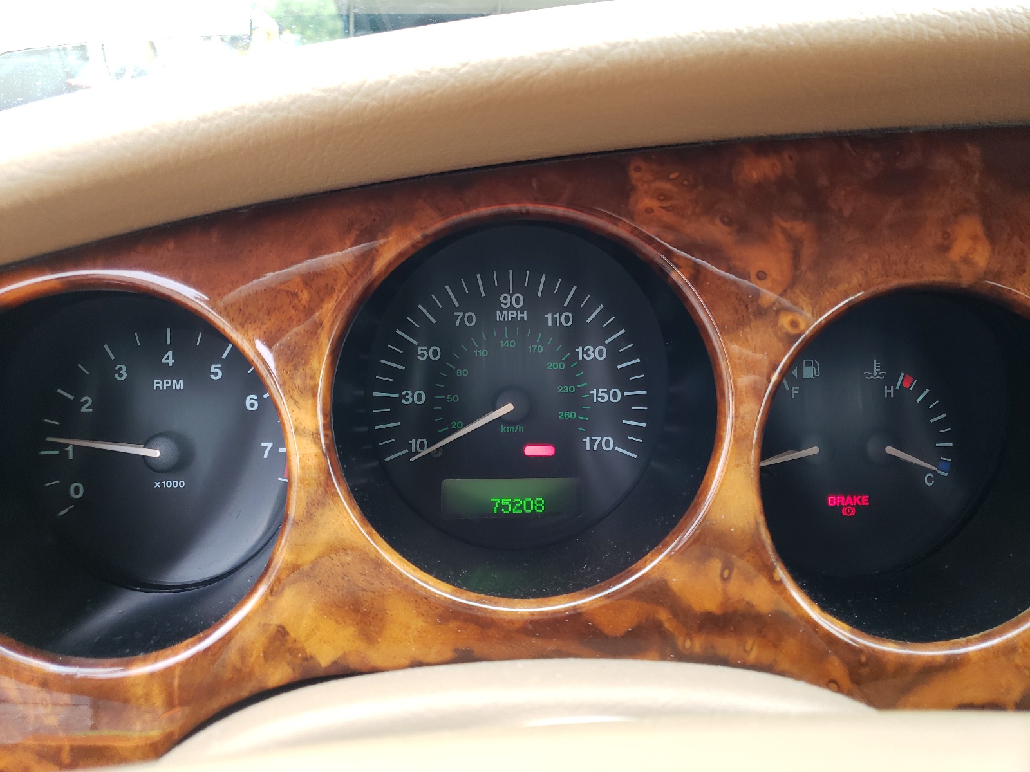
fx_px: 774
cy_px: 386
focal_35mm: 26
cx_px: 515
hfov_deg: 67.3
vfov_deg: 53.1
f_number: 1.5
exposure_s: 1/50
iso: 64
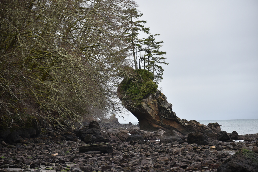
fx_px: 1075
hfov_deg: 13.7
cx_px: 129
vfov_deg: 9.2
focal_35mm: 150
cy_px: 86
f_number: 5.6
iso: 360
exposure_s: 1/320
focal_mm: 150
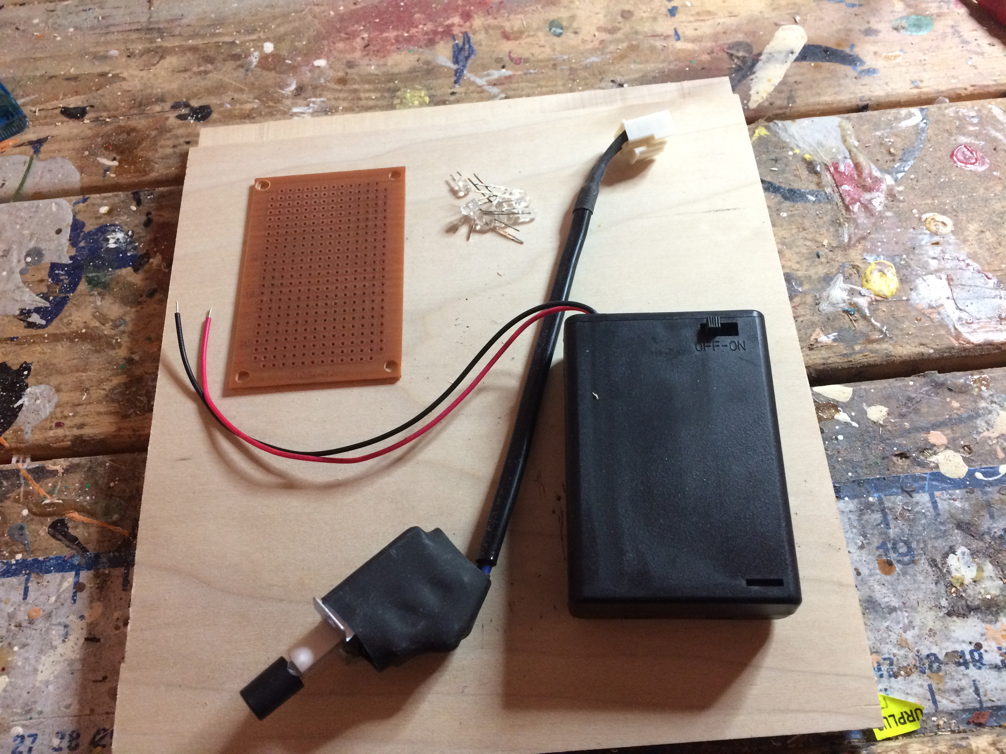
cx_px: 503
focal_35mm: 29
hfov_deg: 61.7
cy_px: 377
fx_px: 843
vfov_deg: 48.2
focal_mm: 4.15
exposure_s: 1/30
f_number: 2.2
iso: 200
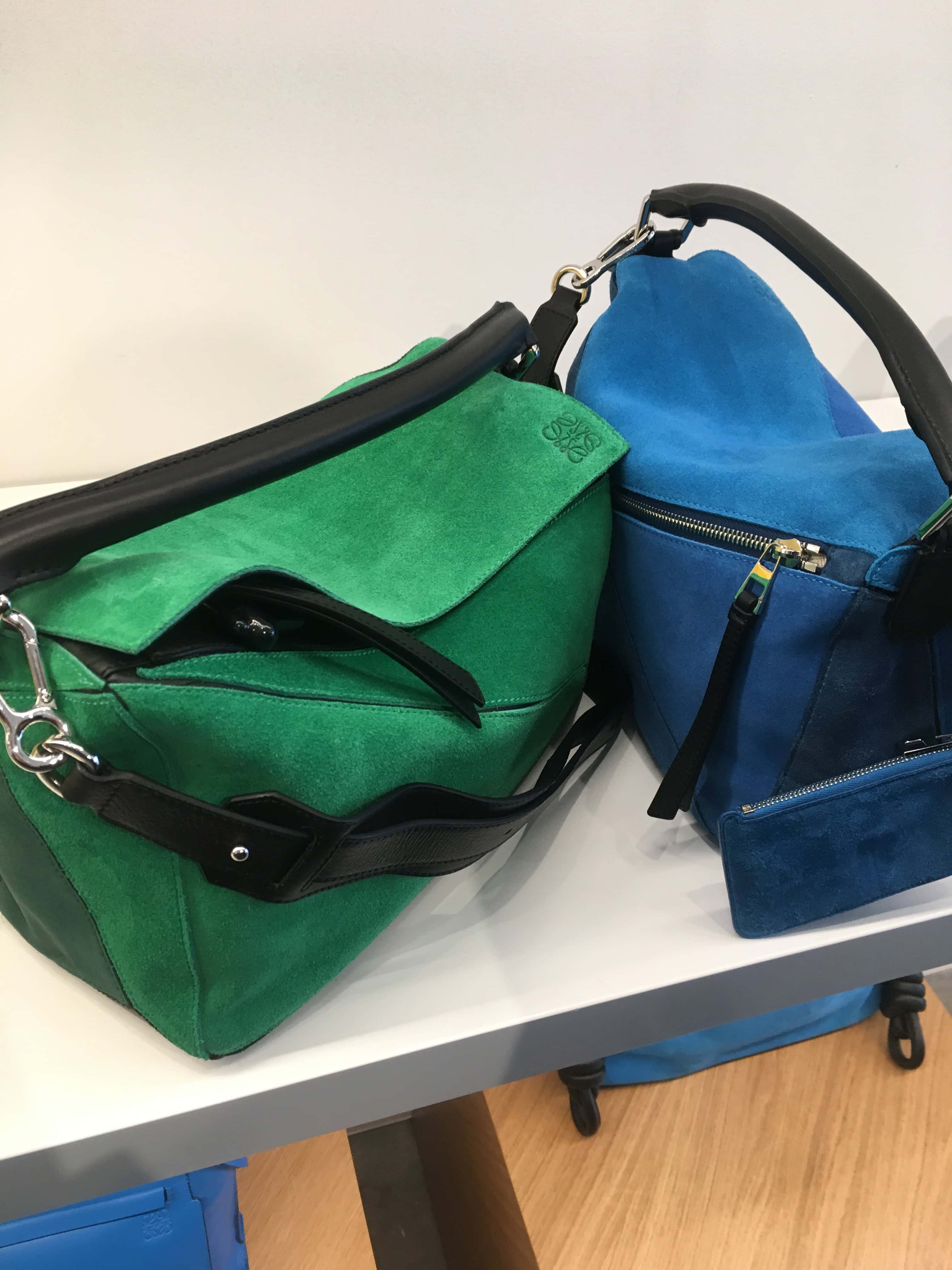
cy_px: 635
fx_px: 1063
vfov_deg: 61.7
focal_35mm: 29
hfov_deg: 48.2
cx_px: 476
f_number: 2.2
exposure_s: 1/30
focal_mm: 4.2
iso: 40
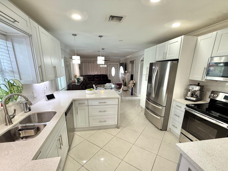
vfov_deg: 77.7
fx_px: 105
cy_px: 97
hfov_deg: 94.5
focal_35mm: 16
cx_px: 114
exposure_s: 1/120
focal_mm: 2.22
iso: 200
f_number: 2.2
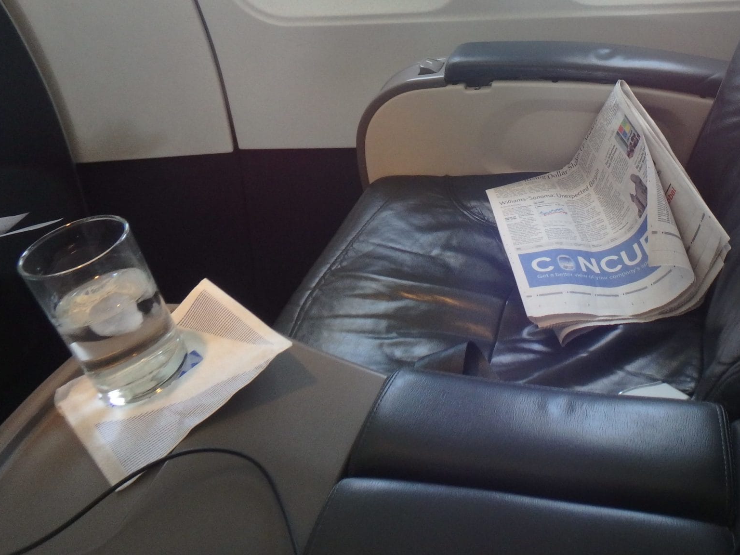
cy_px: 116
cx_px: 583
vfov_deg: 39.2
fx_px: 748
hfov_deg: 49.8
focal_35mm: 35
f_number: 3.5
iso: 250
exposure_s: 1/30
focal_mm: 3.7
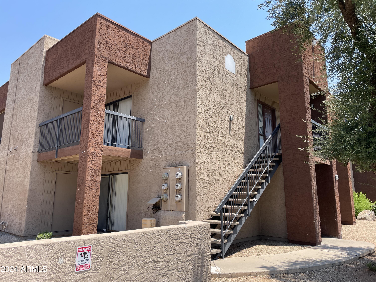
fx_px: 282
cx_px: 188
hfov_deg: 67.3
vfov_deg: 53.1
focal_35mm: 26
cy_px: 141
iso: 32
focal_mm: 4.2
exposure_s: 1/1742
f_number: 1.6
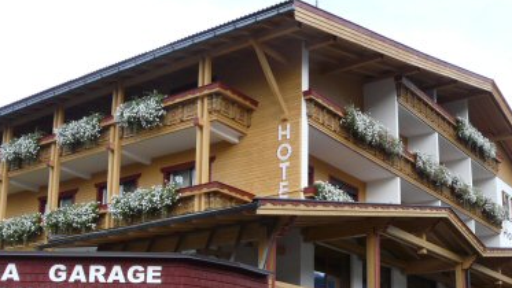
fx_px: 693
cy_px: 200
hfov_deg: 40.5
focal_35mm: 51
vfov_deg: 23.4
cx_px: 281
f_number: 2.8
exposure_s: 1/160
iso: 160
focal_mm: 6.3
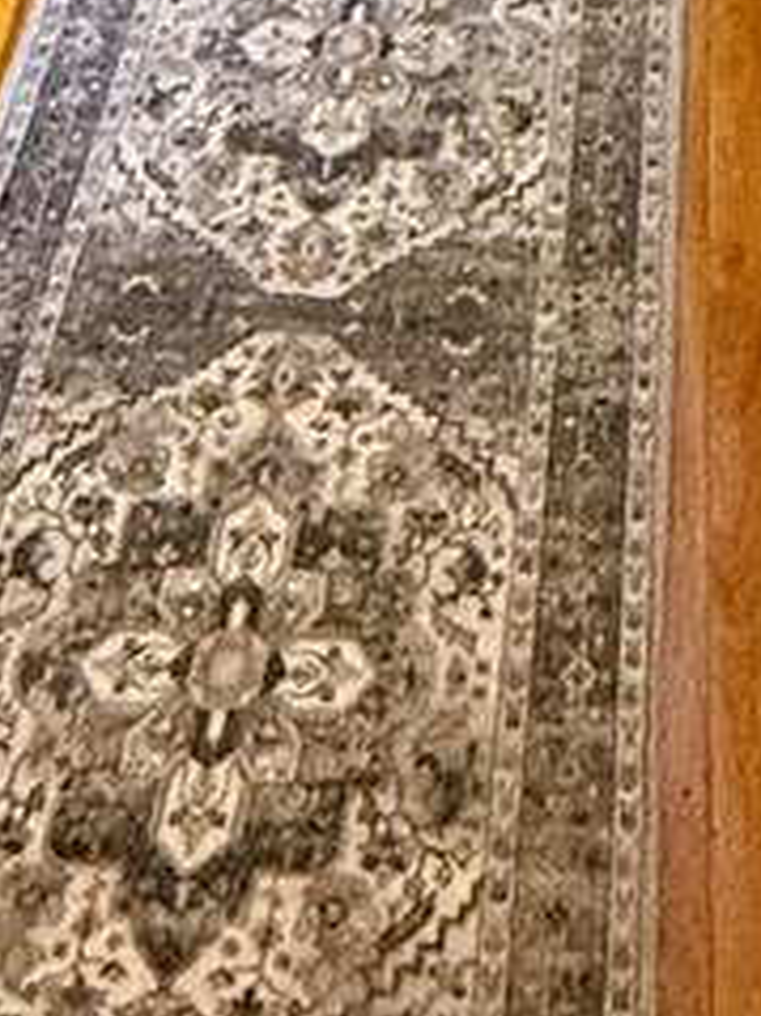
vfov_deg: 14.9
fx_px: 2640
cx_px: 604
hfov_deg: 16.3
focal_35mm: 90
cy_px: -1326
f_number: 2.2
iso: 250
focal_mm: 2.22
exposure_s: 1/60
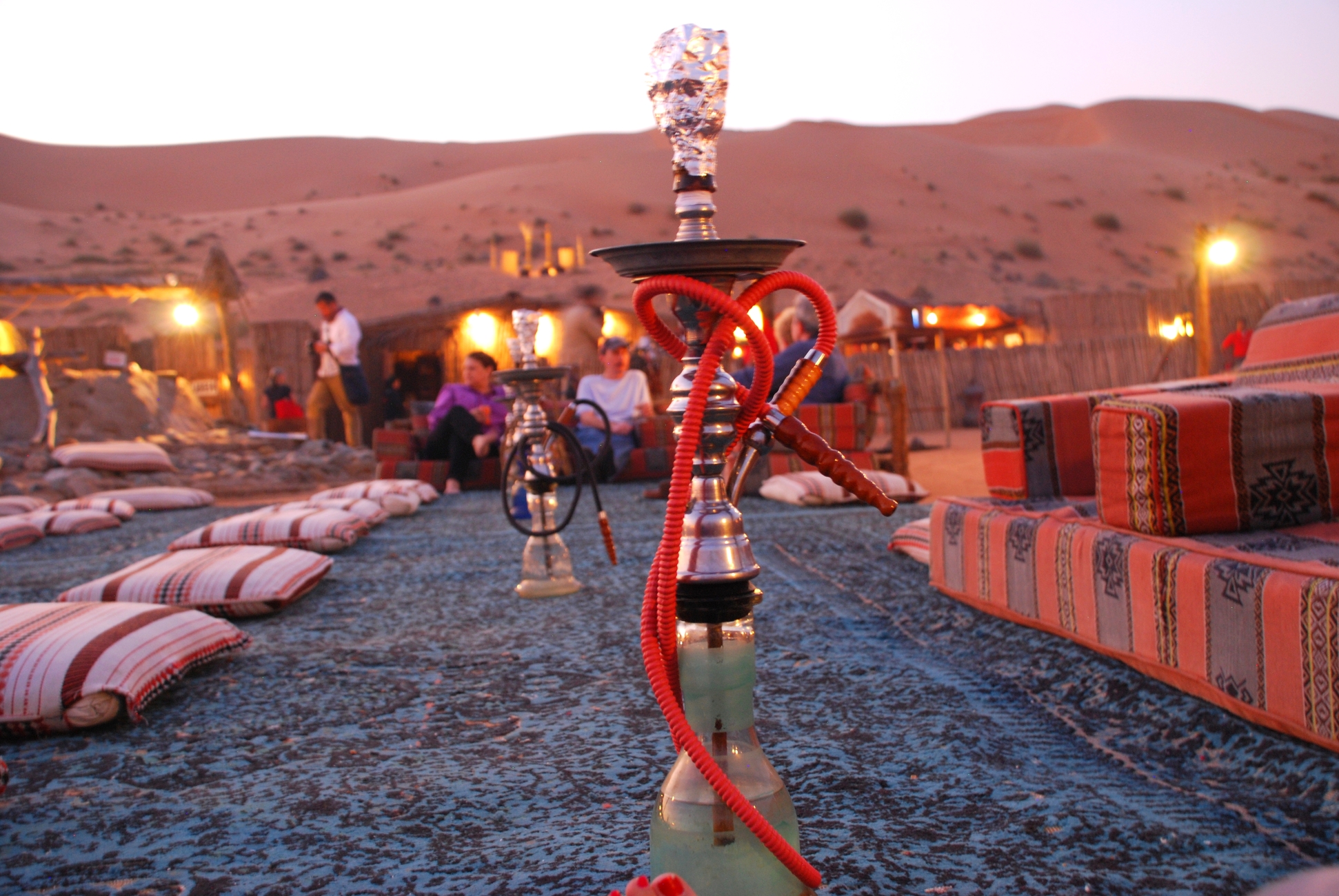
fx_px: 1452
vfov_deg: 34.3
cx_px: 670
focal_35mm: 39
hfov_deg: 49.5
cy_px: 448
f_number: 4.5
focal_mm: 26
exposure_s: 1/1.67
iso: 400
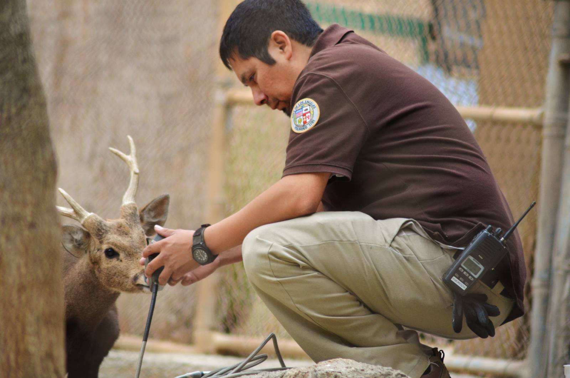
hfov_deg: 4.9
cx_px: 285
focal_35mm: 420
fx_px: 6637
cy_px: 189
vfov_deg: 3.3
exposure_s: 1/500
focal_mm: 280
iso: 800
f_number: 5.3
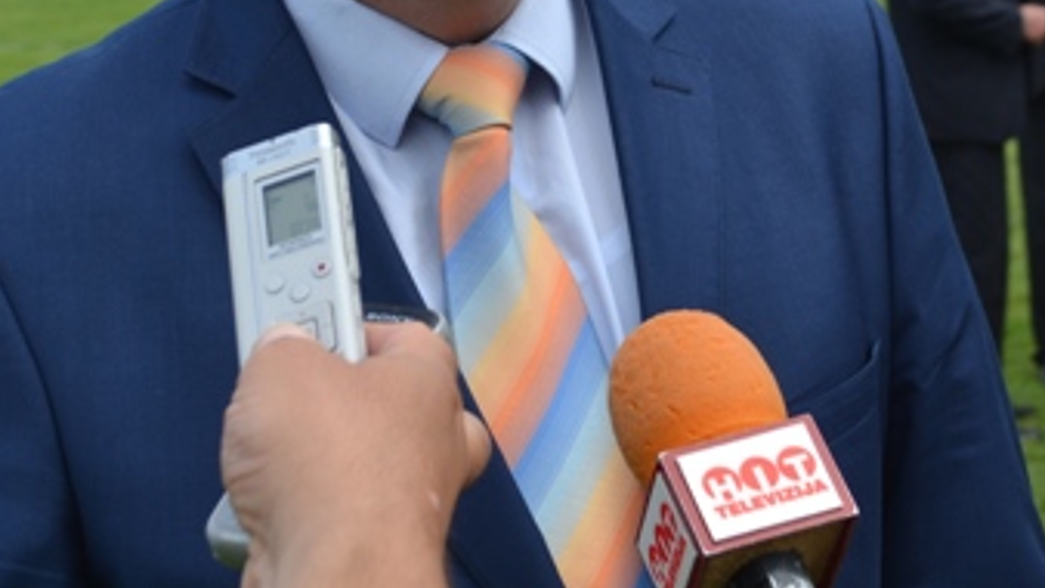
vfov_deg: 11.2
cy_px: -70
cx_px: 464
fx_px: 2964
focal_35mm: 107
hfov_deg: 20.0
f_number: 8
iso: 100
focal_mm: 36
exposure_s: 1/200
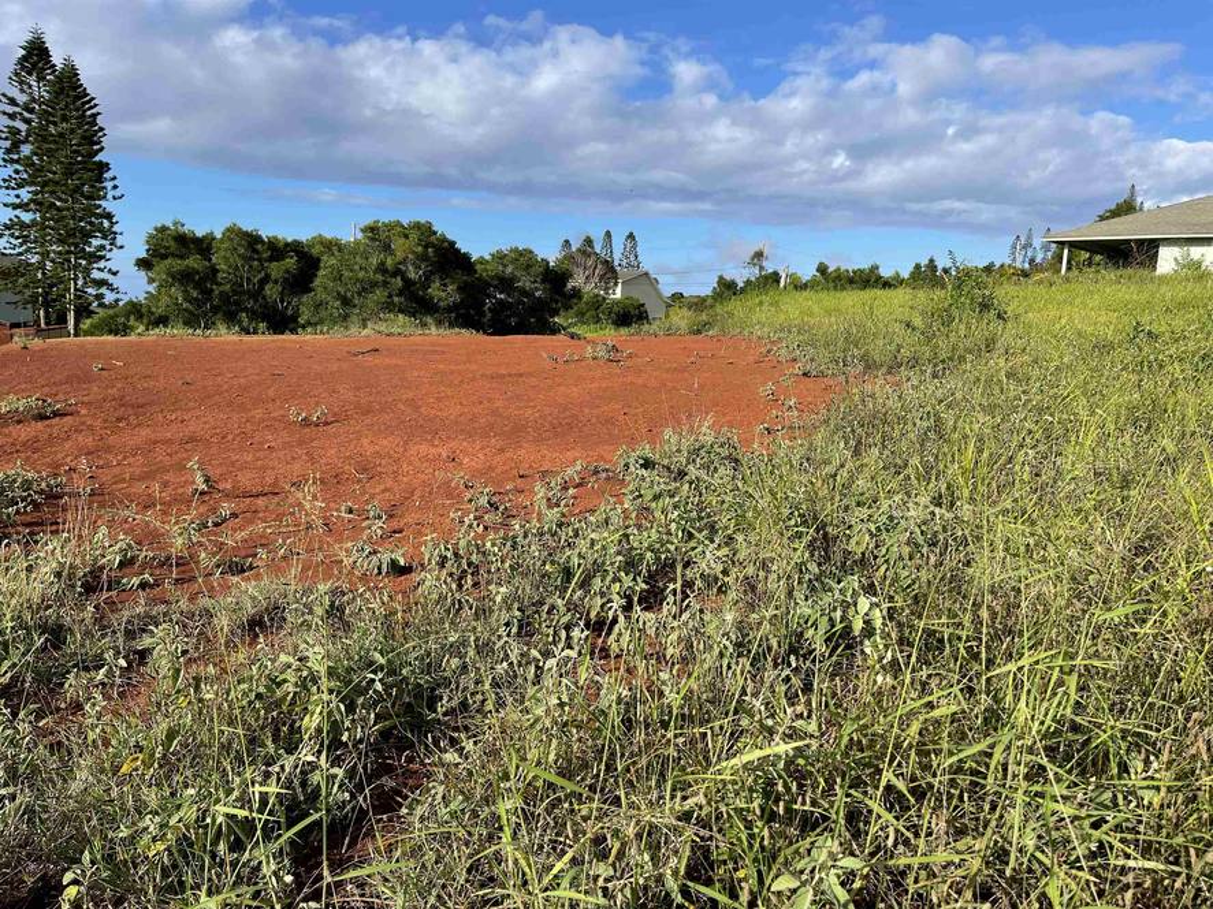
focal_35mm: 26
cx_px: 606
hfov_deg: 67.3
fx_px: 911
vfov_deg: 53.1
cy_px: 454
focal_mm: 5.1
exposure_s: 1/2545
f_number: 1.6
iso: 32
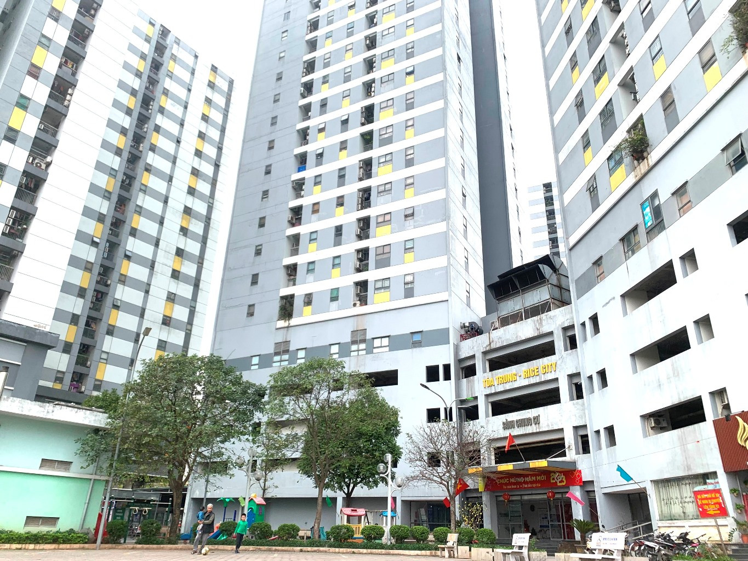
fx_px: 562
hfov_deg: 67.3
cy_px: 280
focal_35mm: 26
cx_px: 374
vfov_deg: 53.1
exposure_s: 1/660
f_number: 1.8
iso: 25
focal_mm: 4.25
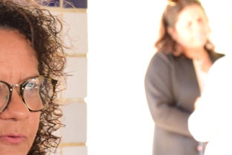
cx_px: 31
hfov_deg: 6.8
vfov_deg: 4.5
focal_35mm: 302
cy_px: 193
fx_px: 1946
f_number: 7.1
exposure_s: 1/100
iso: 1000
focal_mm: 62
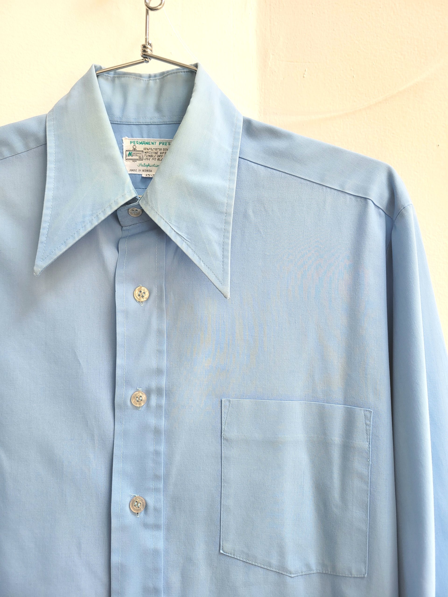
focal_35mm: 26
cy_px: 298
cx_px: 224
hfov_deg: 53.1
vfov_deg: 67.3
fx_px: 449
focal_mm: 5.4
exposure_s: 1/120
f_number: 1.8
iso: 40
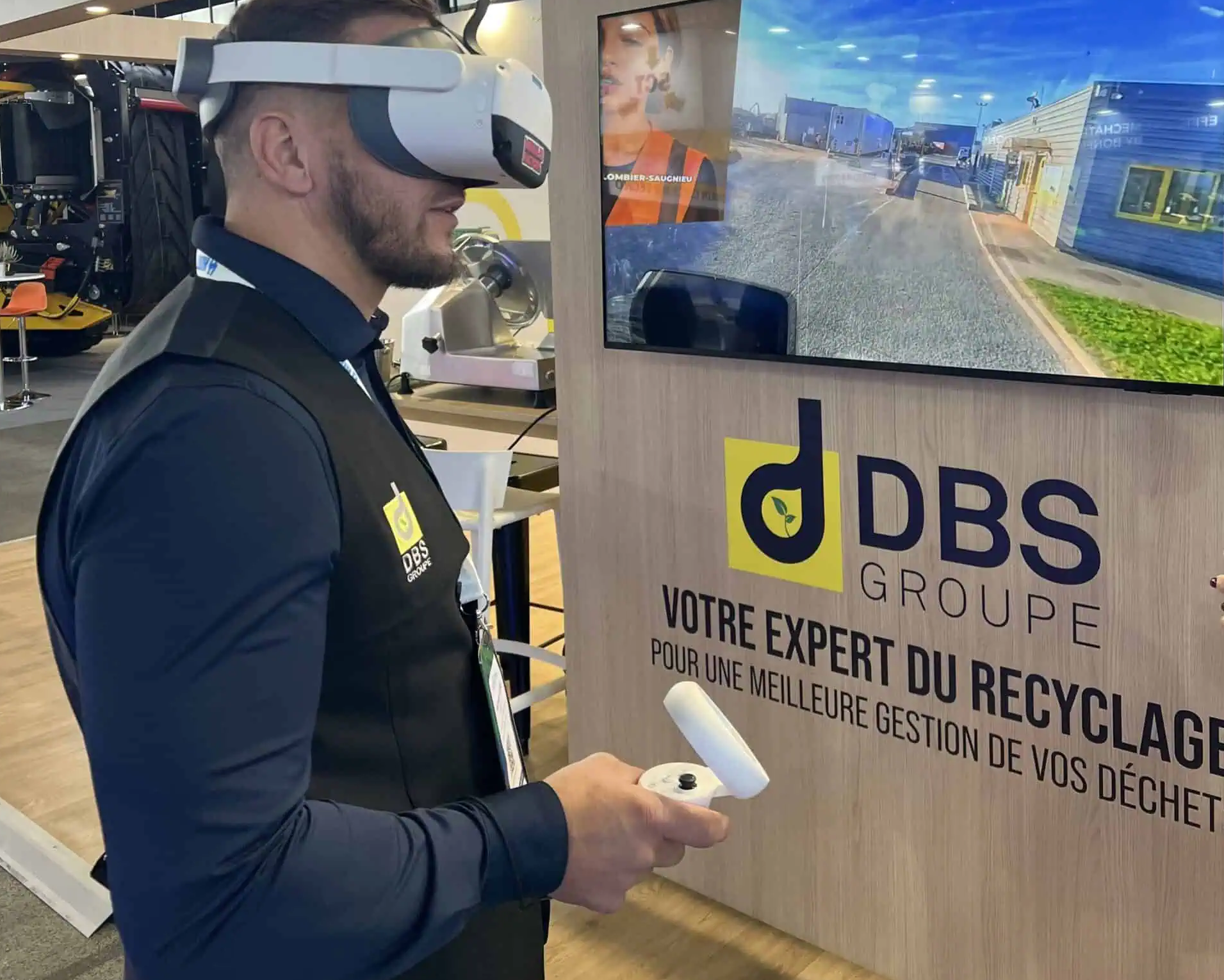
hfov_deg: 52.8
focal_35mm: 34
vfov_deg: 42.5
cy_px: 292
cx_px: 610
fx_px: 1232
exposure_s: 1/100
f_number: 1.5
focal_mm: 5.7
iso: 80
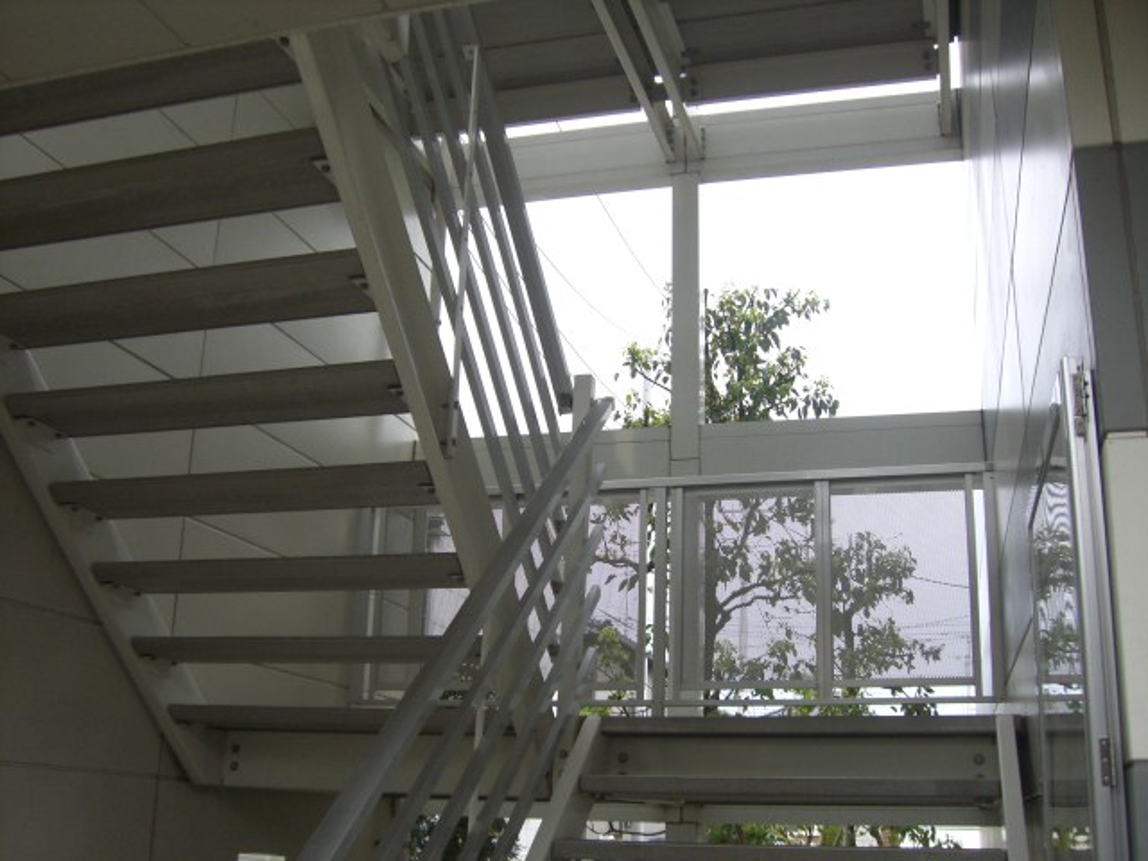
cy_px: 430
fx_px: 1260
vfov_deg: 37.7
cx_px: 574
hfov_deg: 49.0
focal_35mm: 38
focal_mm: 6.2
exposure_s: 1/200
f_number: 2.7
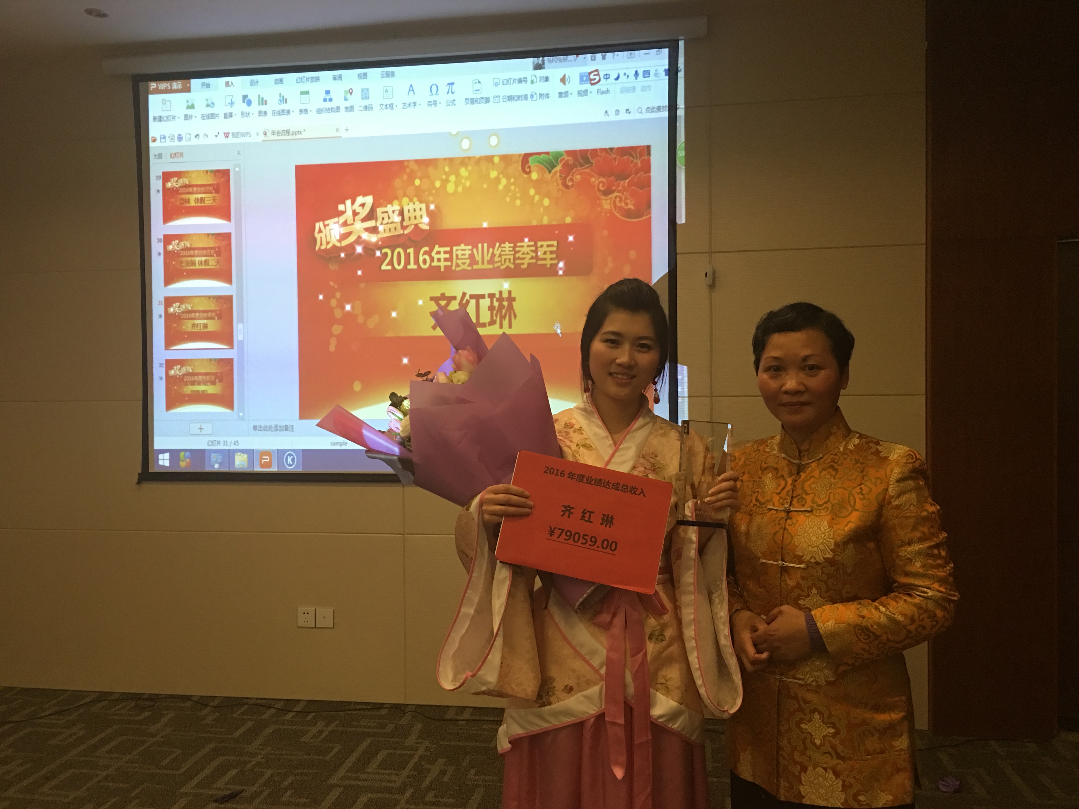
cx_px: 540
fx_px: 904
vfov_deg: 48.2
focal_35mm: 29
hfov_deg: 61.7
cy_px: 404
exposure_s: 1/17
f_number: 2.2
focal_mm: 4.15
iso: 100
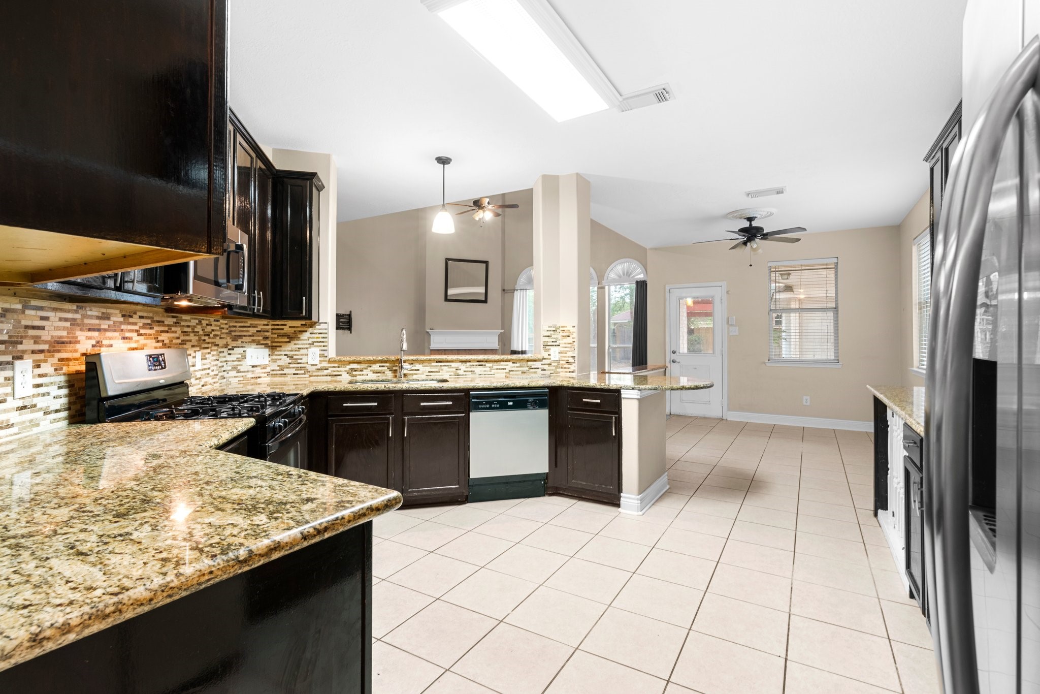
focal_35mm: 16
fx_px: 462
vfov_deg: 73.8
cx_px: 520
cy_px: 347
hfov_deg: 96.7
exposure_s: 2.5
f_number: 11
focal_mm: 16
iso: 250
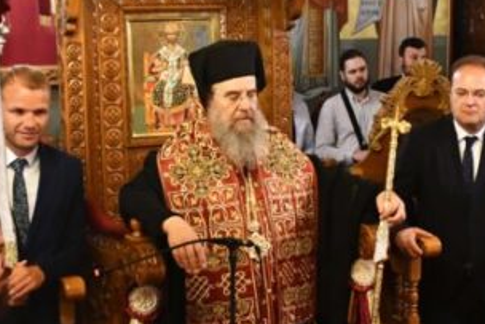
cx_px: 297
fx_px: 1226
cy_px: 296
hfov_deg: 22.3
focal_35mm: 91
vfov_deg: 14.9
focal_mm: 18
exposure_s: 1/60
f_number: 3.5
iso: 3200
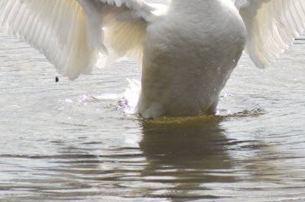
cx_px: 181
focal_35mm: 909
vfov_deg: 1.5
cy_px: 16
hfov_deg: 2.3
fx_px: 7687
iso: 1000
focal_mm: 300
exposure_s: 1/3200
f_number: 13
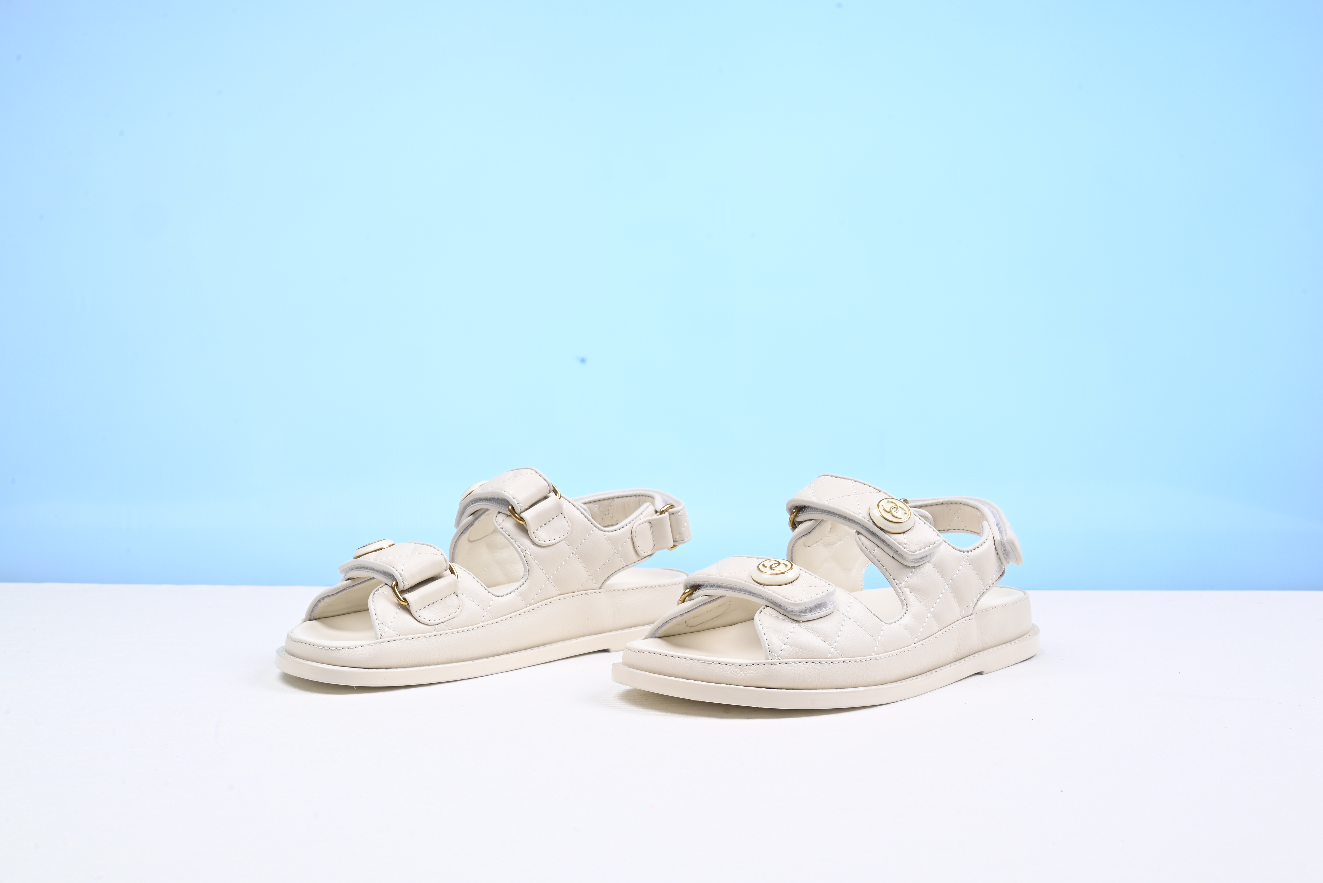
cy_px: 442
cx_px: 662
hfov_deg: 47.4
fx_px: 1507
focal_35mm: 41
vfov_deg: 32.7
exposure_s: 1/2
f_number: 16
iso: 100
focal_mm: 41
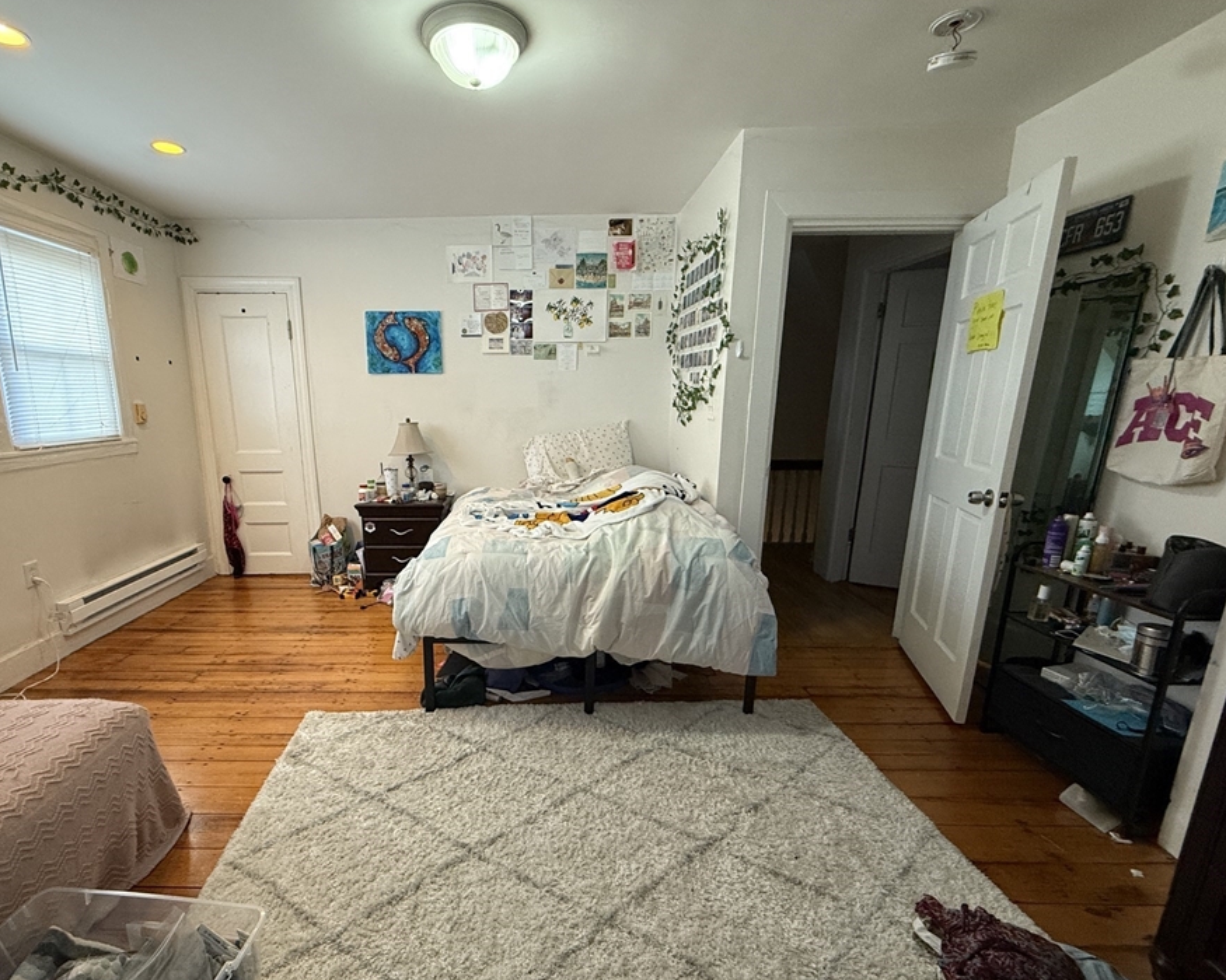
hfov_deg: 92.6
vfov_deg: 80.2
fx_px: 581
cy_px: 528
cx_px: 535
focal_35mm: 16
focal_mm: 2.22
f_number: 2.2
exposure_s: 1/60
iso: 400
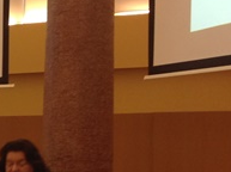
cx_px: -180
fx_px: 966
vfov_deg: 10.1
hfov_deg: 12.5
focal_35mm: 145
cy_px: 186
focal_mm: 4.28
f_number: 2.4
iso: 50
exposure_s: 1/15
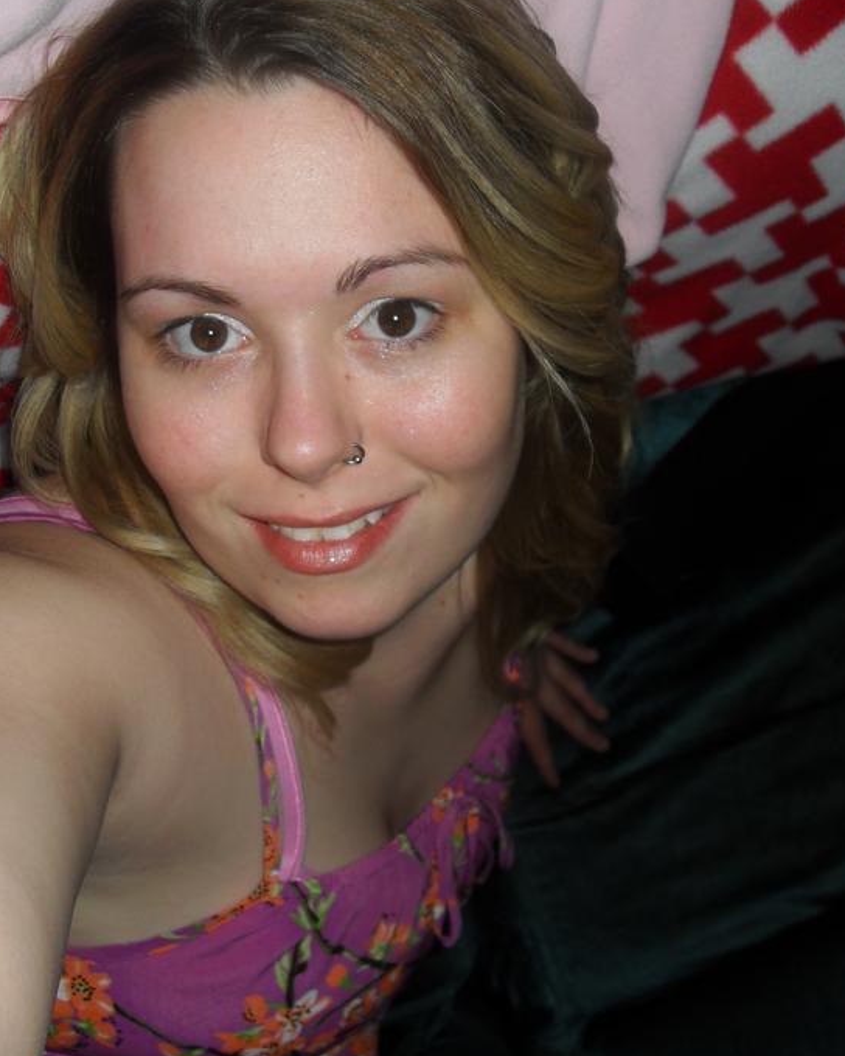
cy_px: 551
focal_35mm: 39
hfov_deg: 38.2
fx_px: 1219
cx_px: 412
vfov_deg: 46.8
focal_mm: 6.3
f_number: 2.8
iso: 100
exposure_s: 1/45
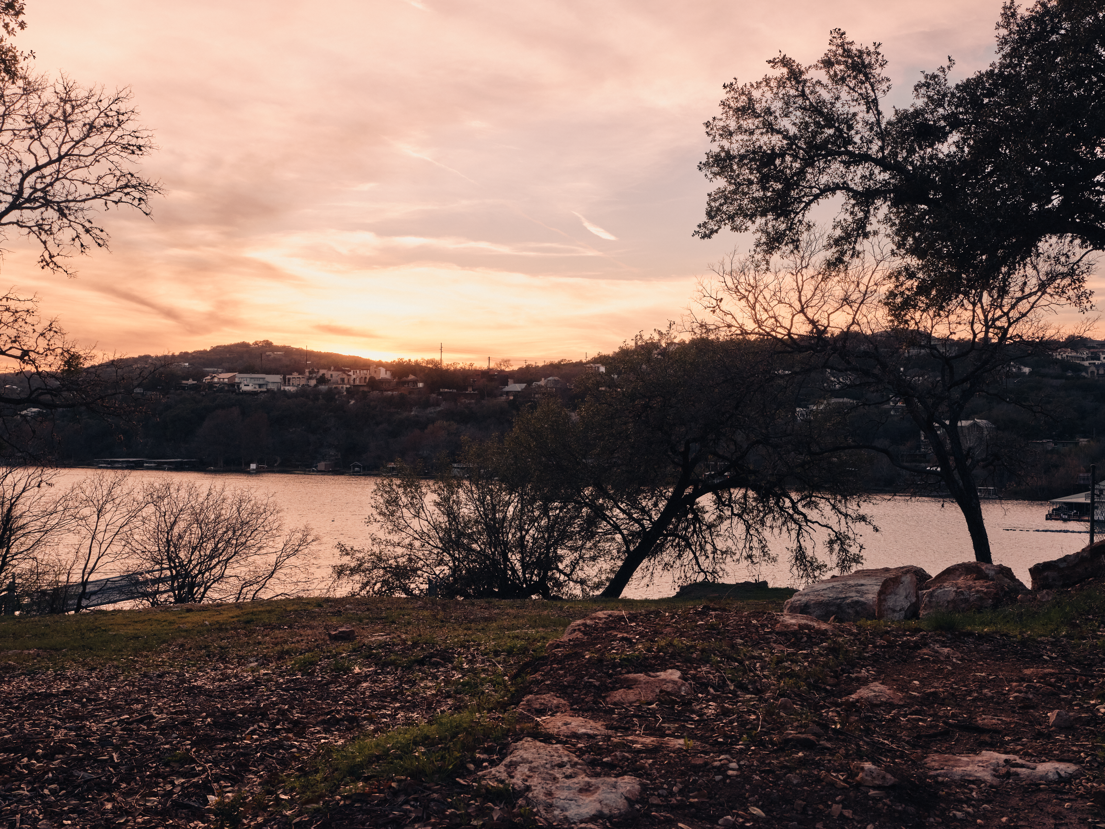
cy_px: 414
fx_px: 1149
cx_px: 552
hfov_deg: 51.4
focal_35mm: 36
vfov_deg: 39.7
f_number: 13
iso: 500
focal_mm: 45
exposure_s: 1/125
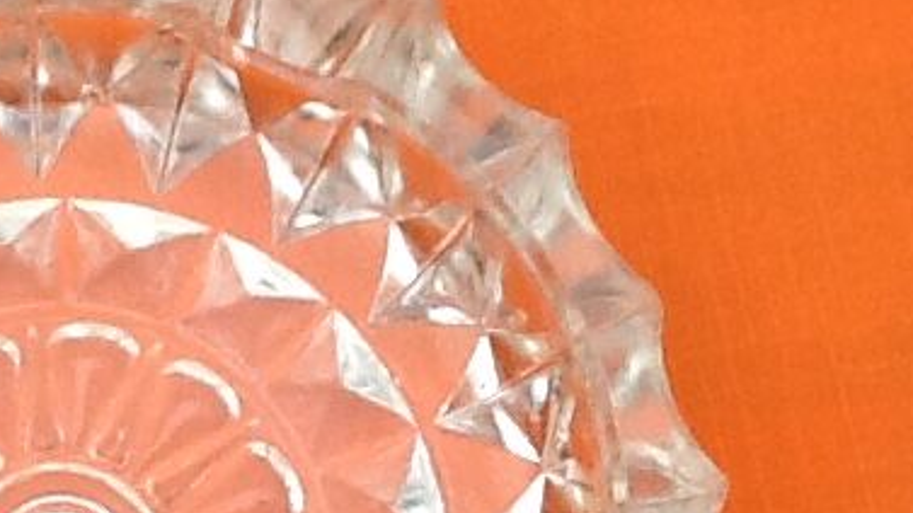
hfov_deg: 17.2
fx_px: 2953
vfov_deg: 9.9
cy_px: 503
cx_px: 39
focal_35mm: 122
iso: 64
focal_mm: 2.03
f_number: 2.4
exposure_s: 1/120
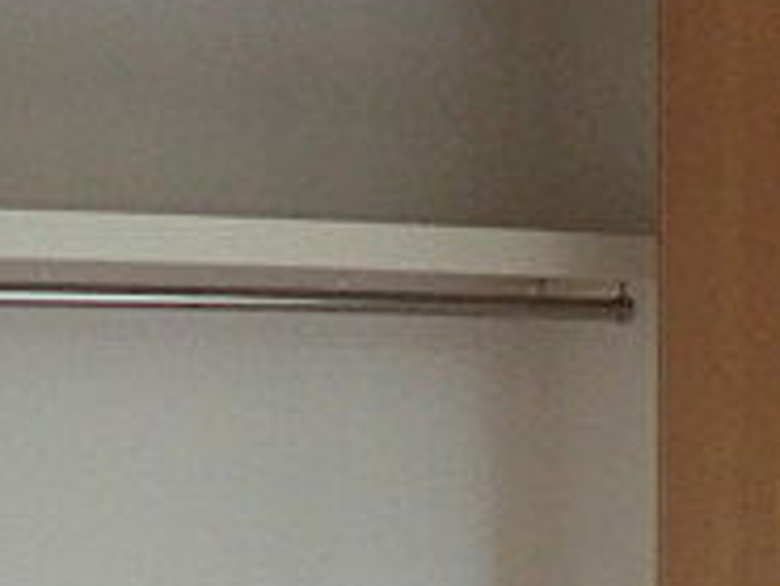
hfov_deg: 23.4
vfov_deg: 16.8
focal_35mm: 83
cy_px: 750
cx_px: 232
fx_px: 1871
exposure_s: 1/60
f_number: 3.2
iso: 320
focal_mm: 4.3
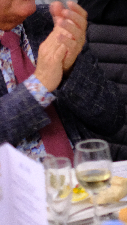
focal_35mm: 173
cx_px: 233
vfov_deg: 12.4
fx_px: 1036
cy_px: 29
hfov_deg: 6.8
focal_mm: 35
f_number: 1.4
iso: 3200
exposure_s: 1/56
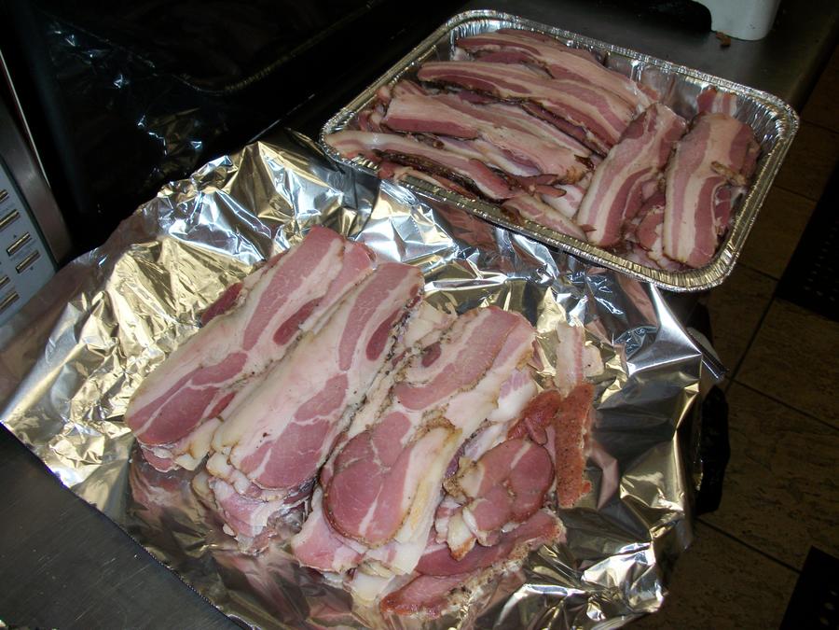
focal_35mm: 35
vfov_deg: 40.7
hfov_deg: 52.6
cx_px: 420
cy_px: 315
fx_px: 848
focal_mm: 6.3
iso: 80
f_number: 3.1
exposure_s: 1/80
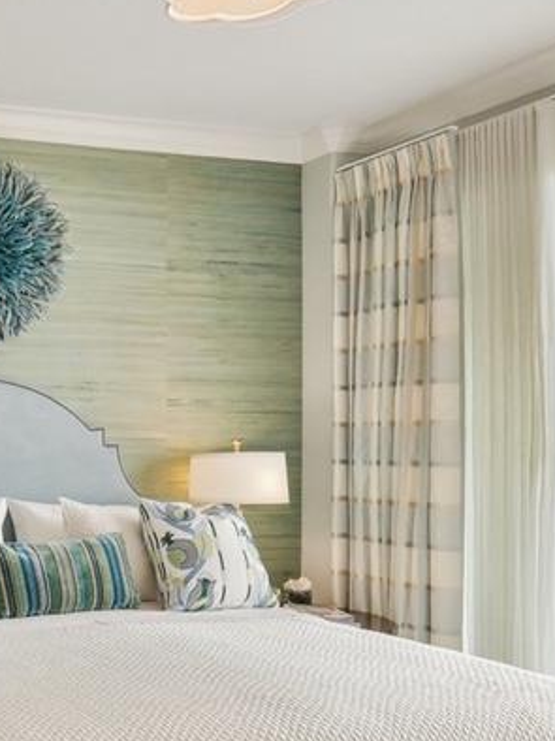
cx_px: -175
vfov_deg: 45.4
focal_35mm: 41
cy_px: 436
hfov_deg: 28.4
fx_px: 883
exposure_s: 1/25
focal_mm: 16.5
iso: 400
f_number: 8
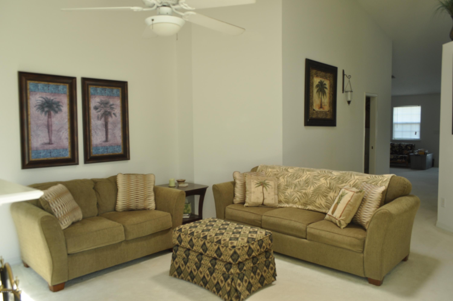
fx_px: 339
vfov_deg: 47.8
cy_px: 150
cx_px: 226
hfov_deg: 67.4
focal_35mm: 27
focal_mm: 18
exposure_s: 1/15
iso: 200
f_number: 7.1
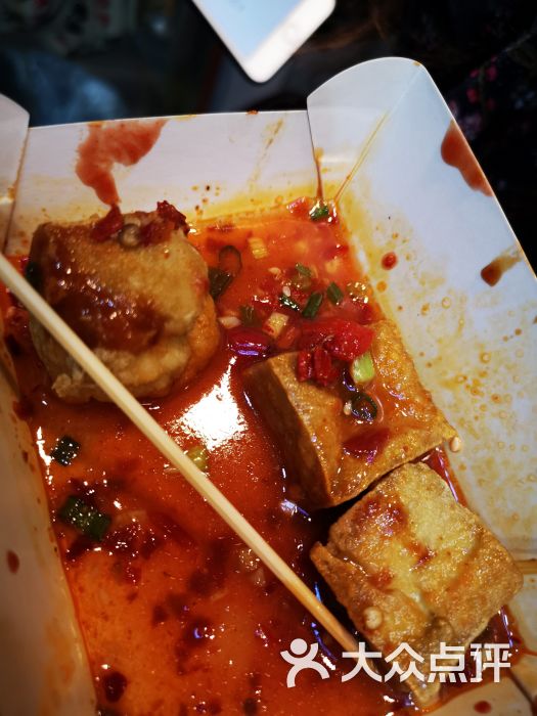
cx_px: 268
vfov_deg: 65.3
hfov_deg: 51.4
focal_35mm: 27
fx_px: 558
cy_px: 358
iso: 160
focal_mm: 3.95
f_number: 1.8
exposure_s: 1/100
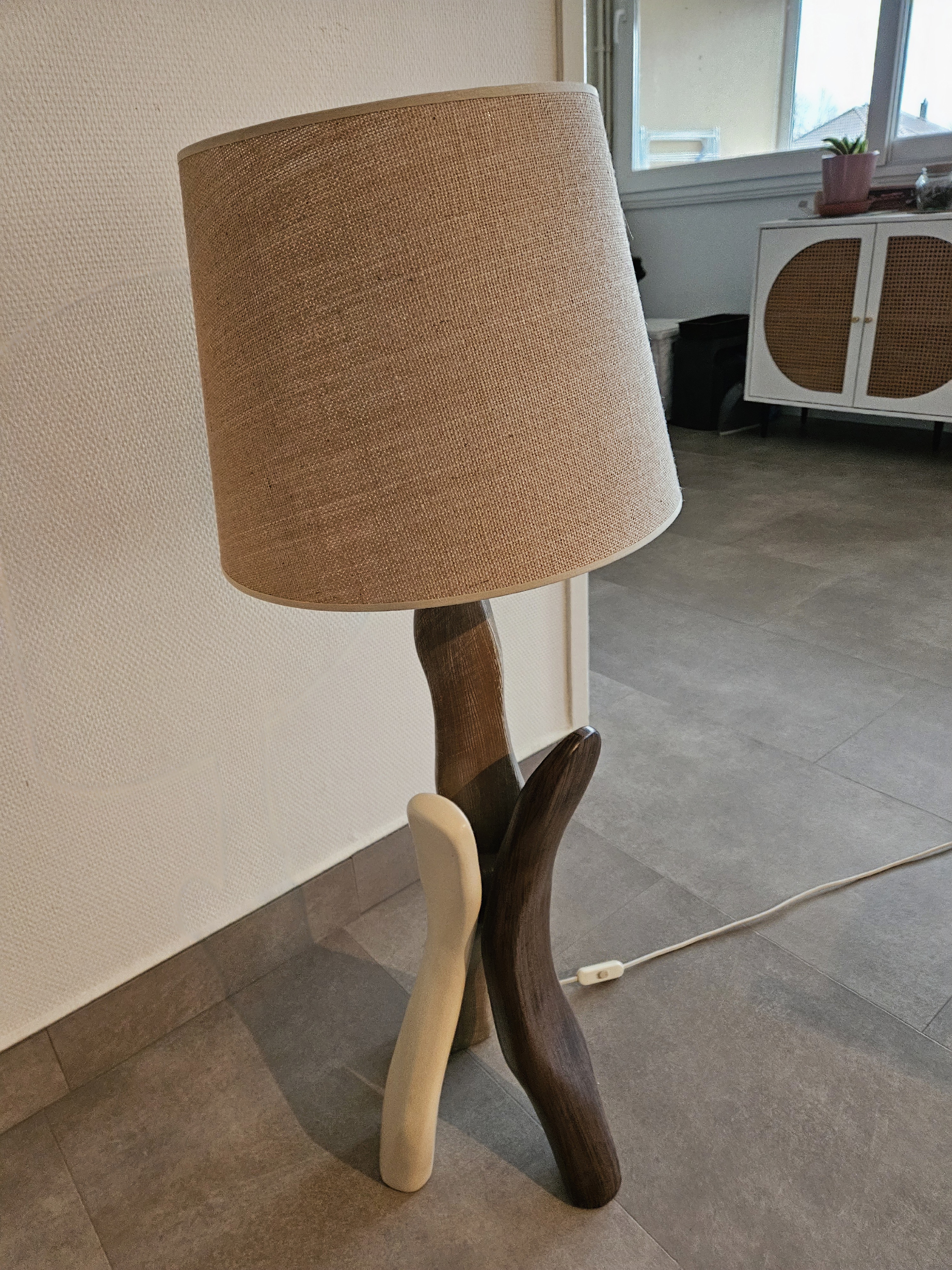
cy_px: 635
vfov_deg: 73.9
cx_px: 476
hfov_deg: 58.9
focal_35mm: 23
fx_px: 843
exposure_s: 1/50
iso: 800
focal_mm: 5.4
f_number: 1.8
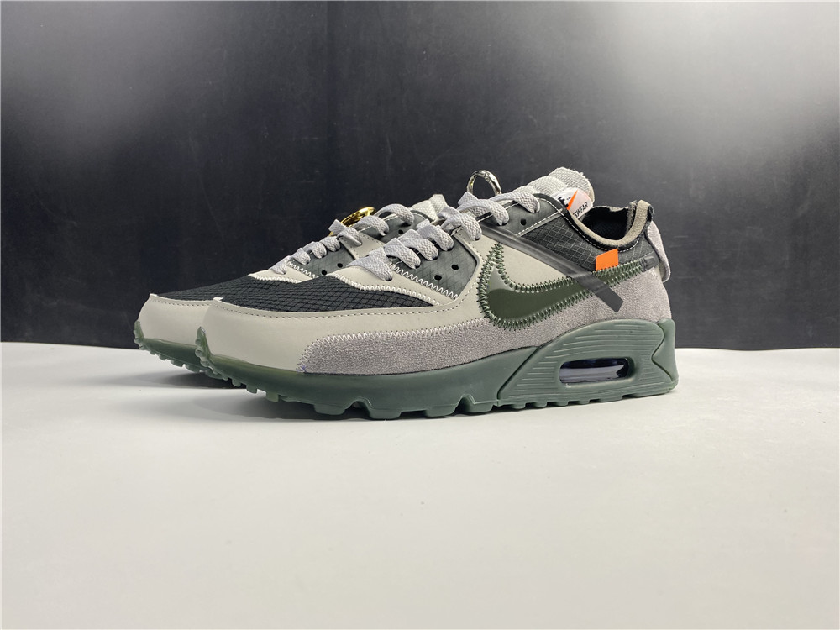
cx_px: 420
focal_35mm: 26
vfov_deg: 53.1
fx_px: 631
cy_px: 315
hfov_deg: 67.3
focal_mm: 4.25
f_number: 1.8
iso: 100
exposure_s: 1/100
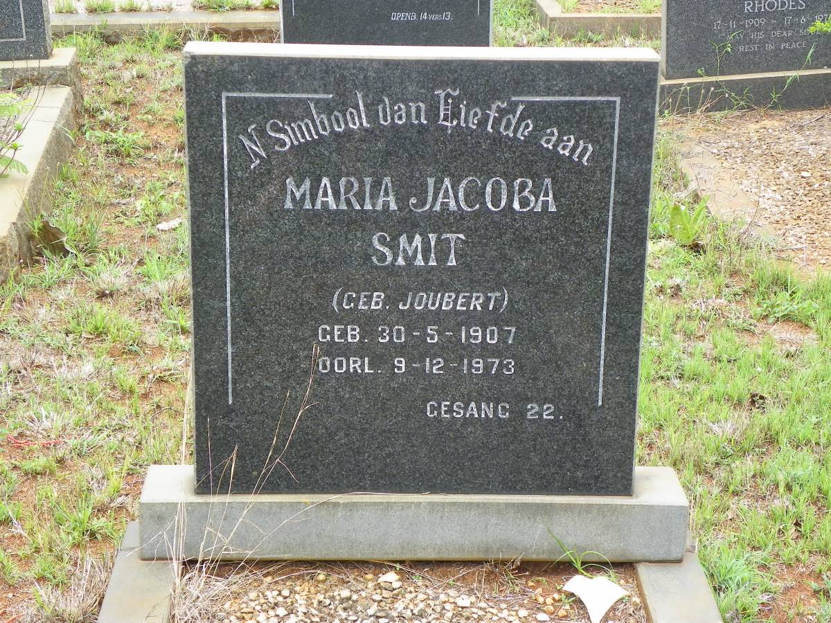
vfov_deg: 20.7
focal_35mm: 71
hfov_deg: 27.4
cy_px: 312
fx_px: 1704
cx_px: 416
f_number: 3.5
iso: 64
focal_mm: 12.6
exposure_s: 1/160
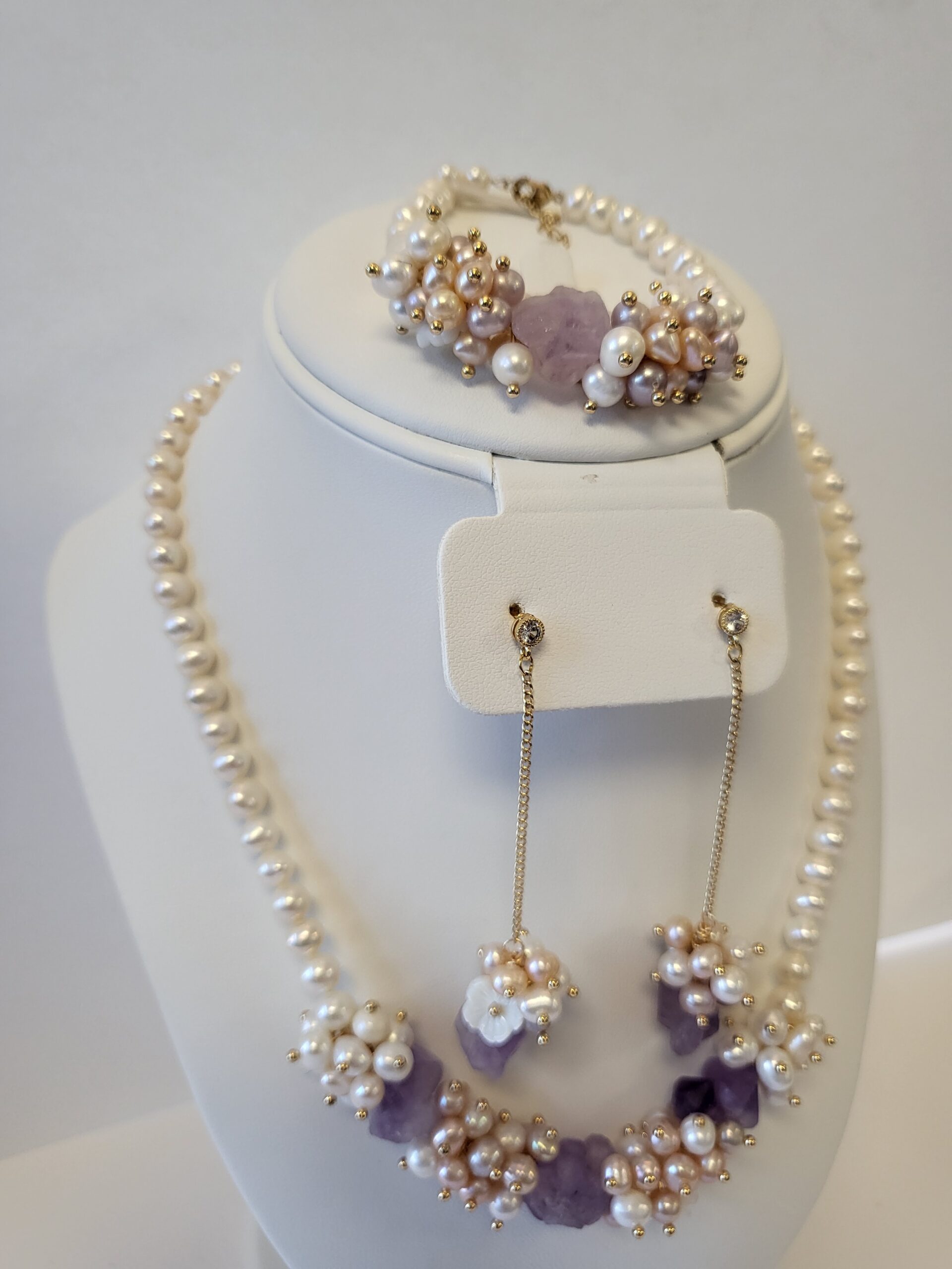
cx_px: 476
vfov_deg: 67.3
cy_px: 634
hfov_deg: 53.1
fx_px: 953
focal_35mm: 26
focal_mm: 4.25
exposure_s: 1/120
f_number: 1.8
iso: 125
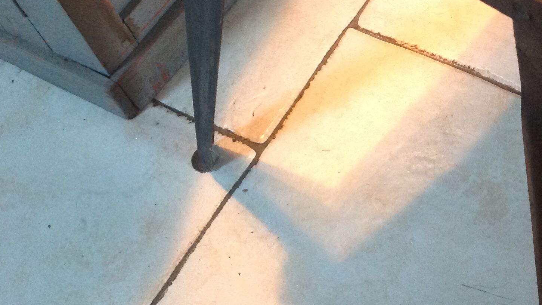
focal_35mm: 68
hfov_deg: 29.8
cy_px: 6
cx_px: 476
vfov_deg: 17.4
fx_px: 977
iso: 250
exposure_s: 1/15
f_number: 2.4
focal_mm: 4.28
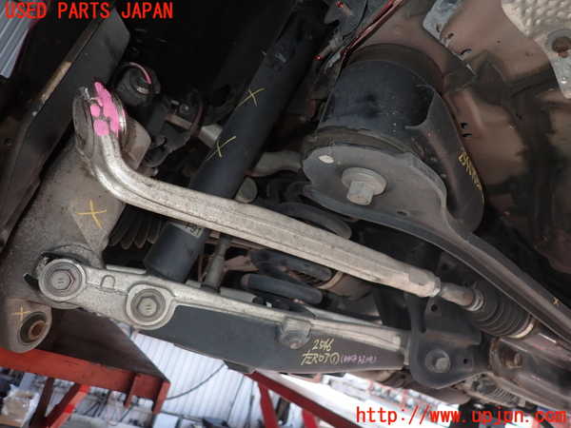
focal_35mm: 25
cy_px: 214
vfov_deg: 54.9
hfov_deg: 69.4
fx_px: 412
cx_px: 286
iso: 100
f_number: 5.6
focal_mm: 4.5
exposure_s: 1/30
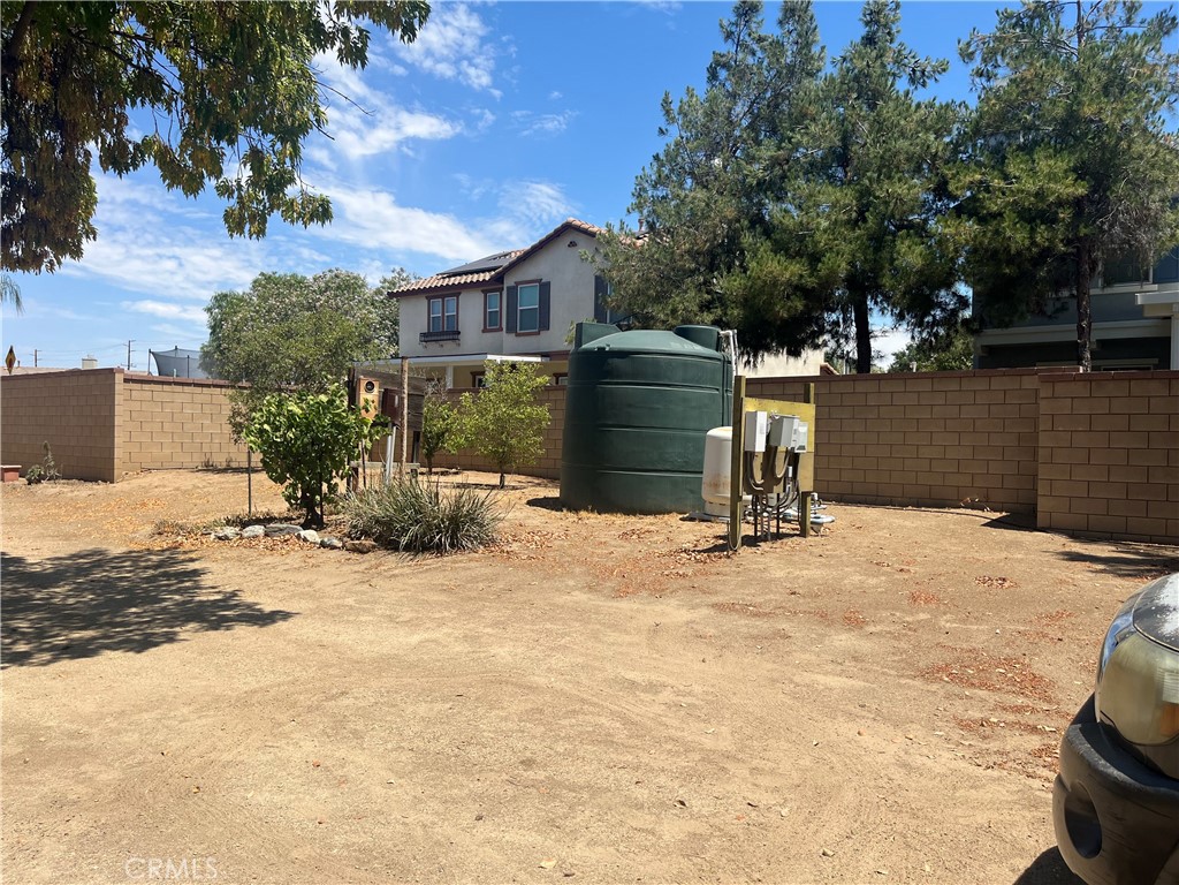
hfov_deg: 67.3
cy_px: 442
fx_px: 886
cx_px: 590
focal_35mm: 26
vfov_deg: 53.1
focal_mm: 5.1
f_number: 1.6
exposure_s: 1/3413
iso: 50
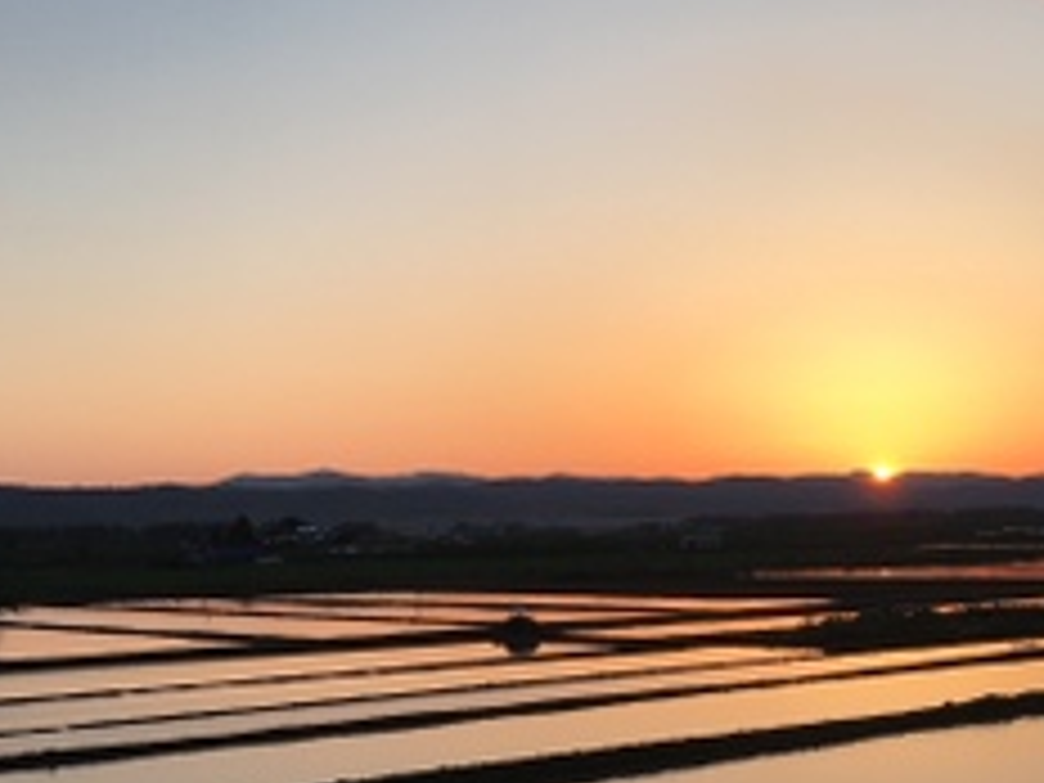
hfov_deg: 32.1
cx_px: 644
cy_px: 711
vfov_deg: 23.7
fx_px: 1810
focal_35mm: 60
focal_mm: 4.15
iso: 25
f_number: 2.2
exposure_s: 1/509
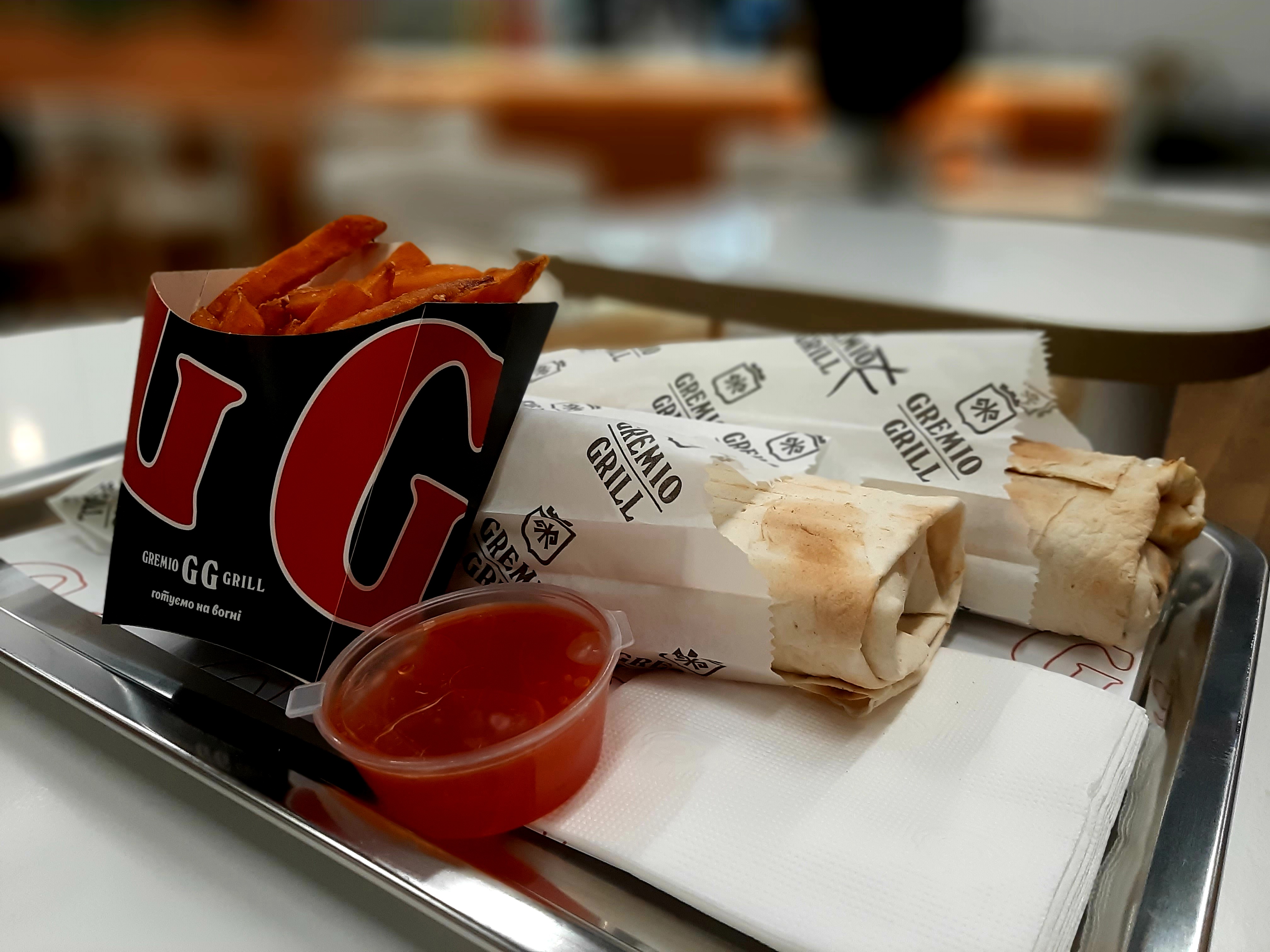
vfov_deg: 53.1
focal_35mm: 26
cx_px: 635
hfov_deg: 67.3
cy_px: 476
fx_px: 954
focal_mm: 3.93
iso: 80
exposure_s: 1/100
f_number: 1.7
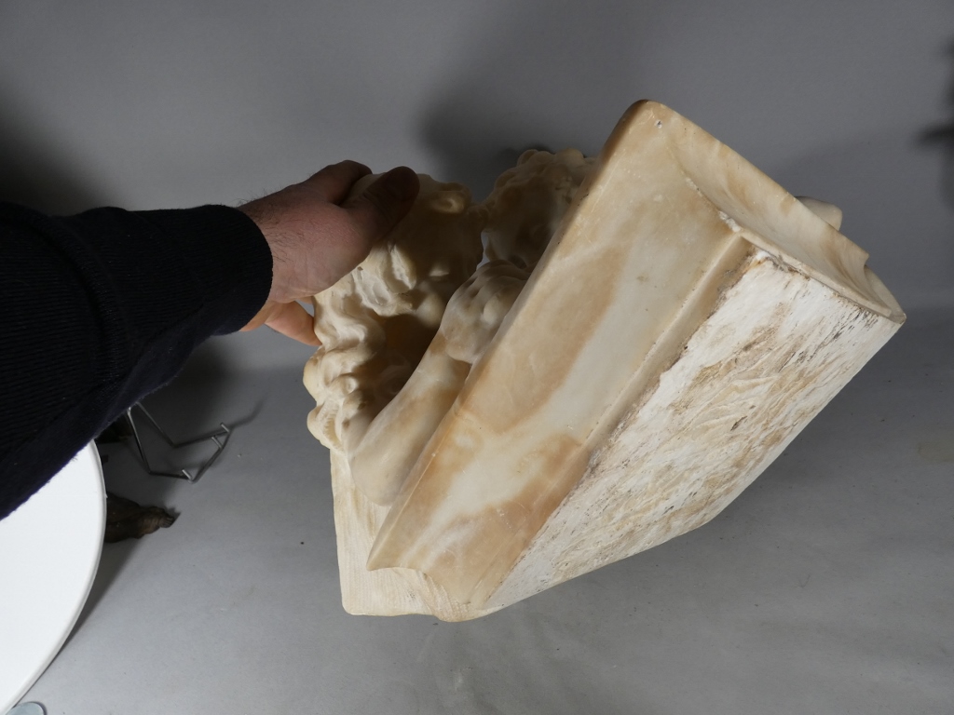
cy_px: 358
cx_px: 477
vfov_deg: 66.0
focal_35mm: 20
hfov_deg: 81.7
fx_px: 551
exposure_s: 1/160
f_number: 2.8
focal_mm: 3.6
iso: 80
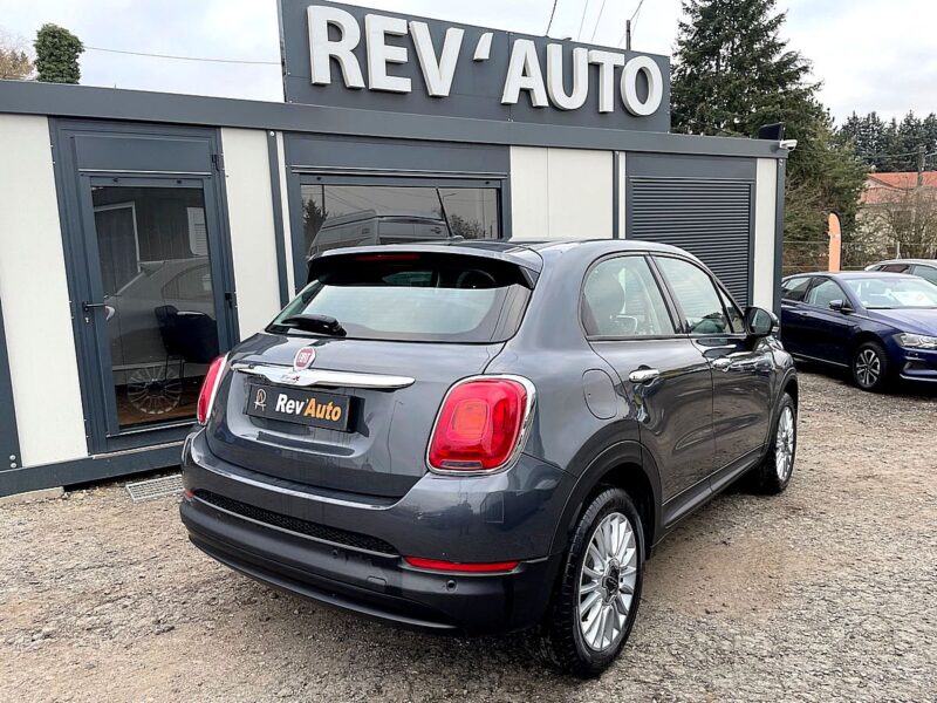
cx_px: 468
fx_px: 704
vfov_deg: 53.1
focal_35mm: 26
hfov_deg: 67.3
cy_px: 352
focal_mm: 4.2
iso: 100
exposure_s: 1/121
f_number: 1.6
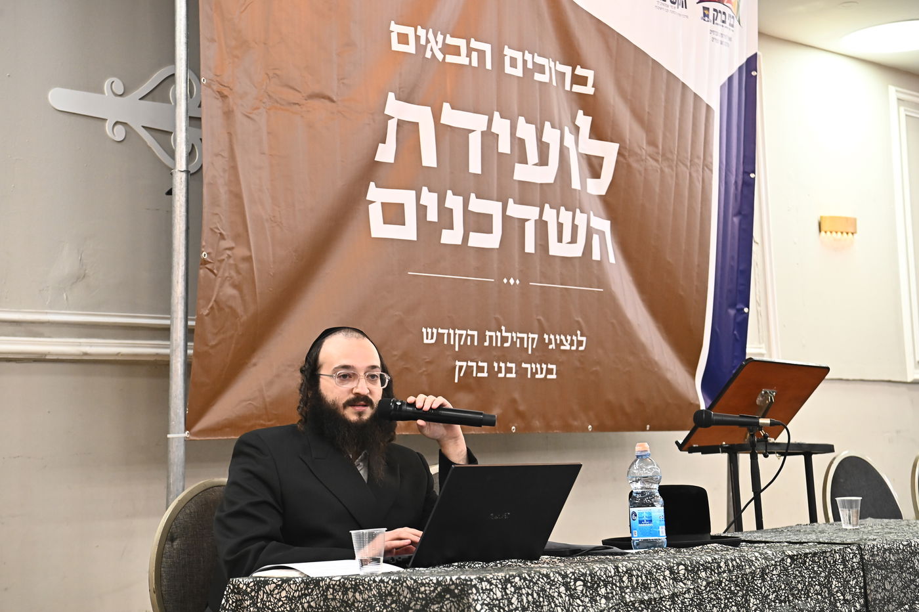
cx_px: 460
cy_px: 306
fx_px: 1786
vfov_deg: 19.4
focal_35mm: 70
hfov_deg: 28.9
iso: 2500
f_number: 6.3
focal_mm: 70
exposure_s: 1/100
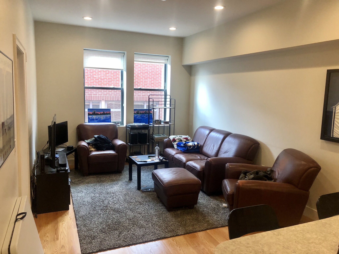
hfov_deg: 63.4
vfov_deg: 49.7
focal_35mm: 28
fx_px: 274
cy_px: 127
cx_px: 170
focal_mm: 3.99
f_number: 1.8
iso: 32
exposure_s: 1/30
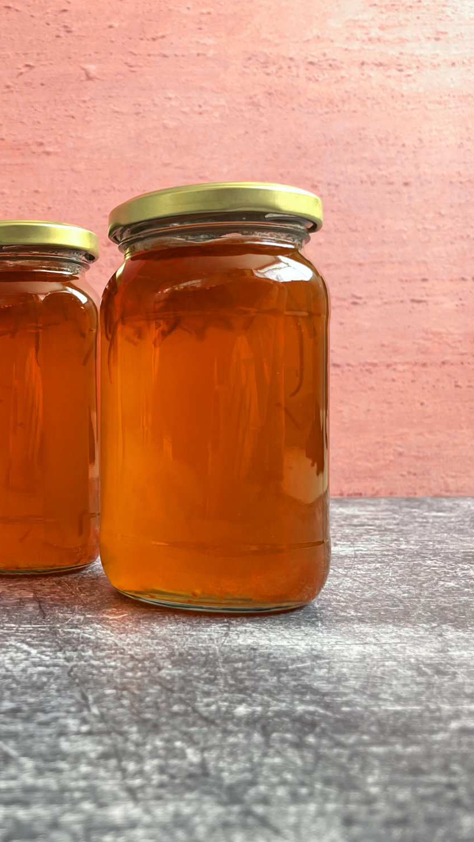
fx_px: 849
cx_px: -25
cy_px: 420
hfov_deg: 28.8
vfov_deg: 52.8
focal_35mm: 38
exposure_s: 1/121
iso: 125
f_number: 1.6
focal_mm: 4.2
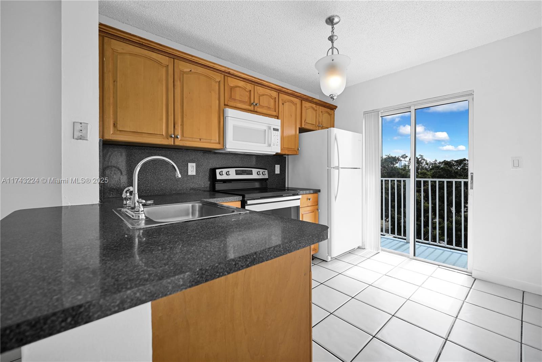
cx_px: 271
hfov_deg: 104.2
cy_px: 181
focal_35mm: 14
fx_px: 211
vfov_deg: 81.3
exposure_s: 1/40
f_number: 4
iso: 100
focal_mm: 14
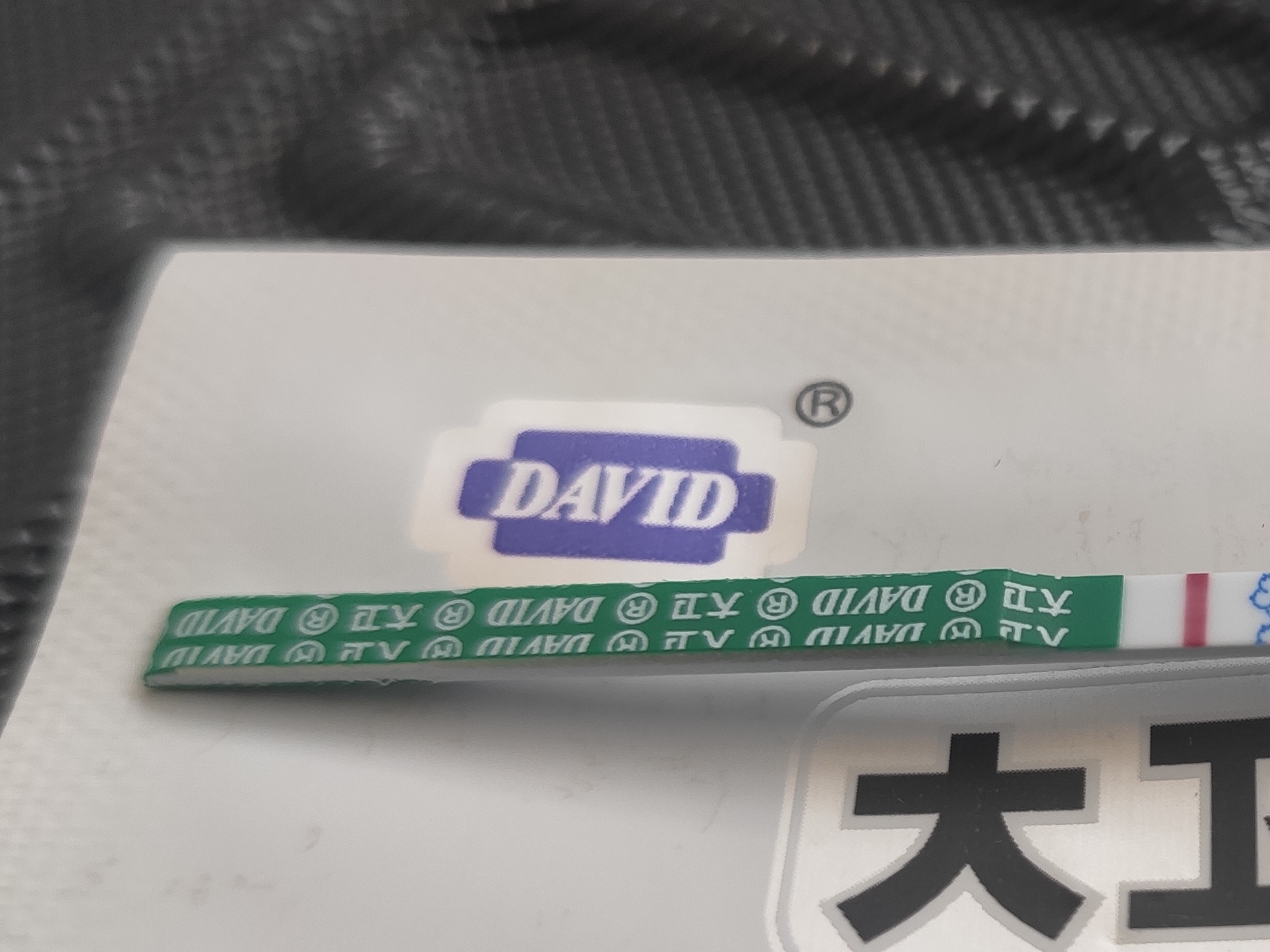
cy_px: 622
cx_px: 1254
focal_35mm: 54
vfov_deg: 26.9
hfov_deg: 32.8
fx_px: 1981
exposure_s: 1/100
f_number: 1.75
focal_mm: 4.77
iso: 429
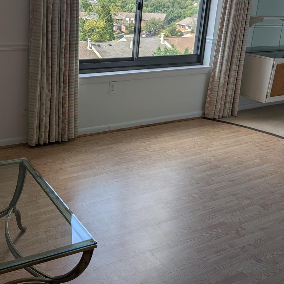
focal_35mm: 40
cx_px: 91
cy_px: 128
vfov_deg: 41.8
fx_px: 371
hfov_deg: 41.2
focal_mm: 6.9
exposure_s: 1/3175
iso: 23
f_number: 1.68
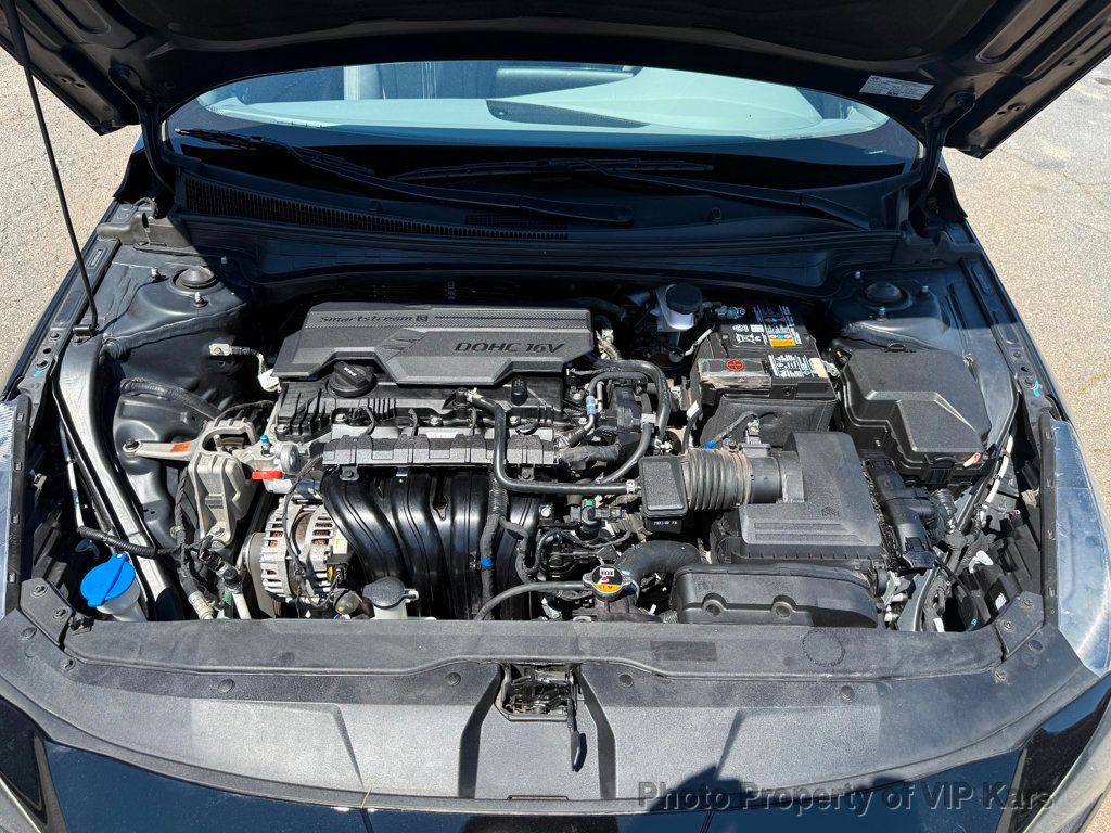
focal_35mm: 24
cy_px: 416
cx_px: 556
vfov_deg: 56.8
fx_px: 770
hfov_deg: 71.6
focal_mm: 6.76
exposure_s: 1/1522
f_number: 1.78
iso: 80
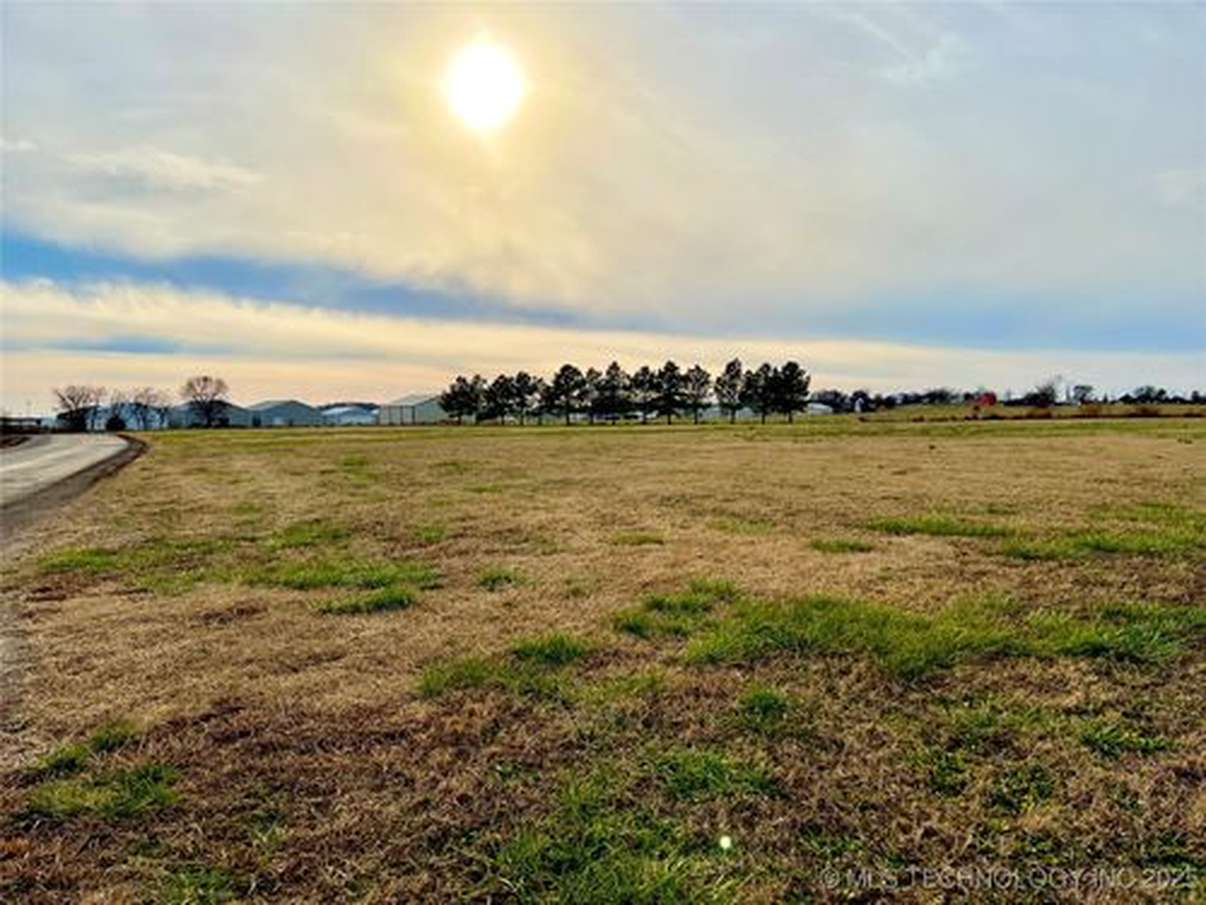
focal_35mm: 26
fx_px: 906
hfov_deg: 67.3
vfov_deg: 53.1
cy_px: 452
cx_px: 603
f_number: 1.5
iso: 50
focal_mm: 5.7
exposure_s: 1/11364
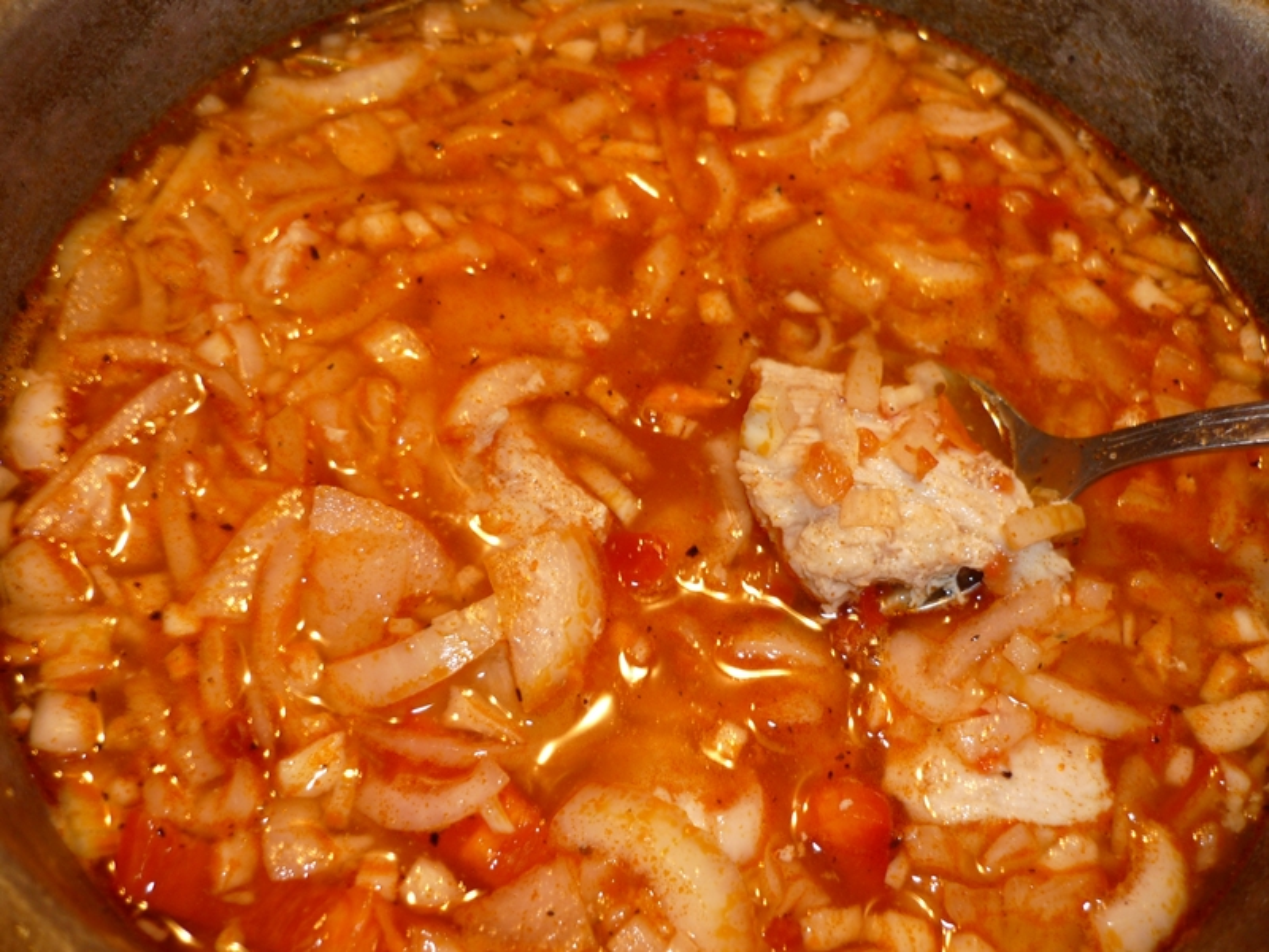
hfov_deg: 55.4
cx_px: 634
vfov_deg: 42.9
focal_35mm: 33
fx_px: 1210
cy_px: 476
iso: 100
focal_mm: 5.5
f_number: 2.8
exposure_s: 1/8
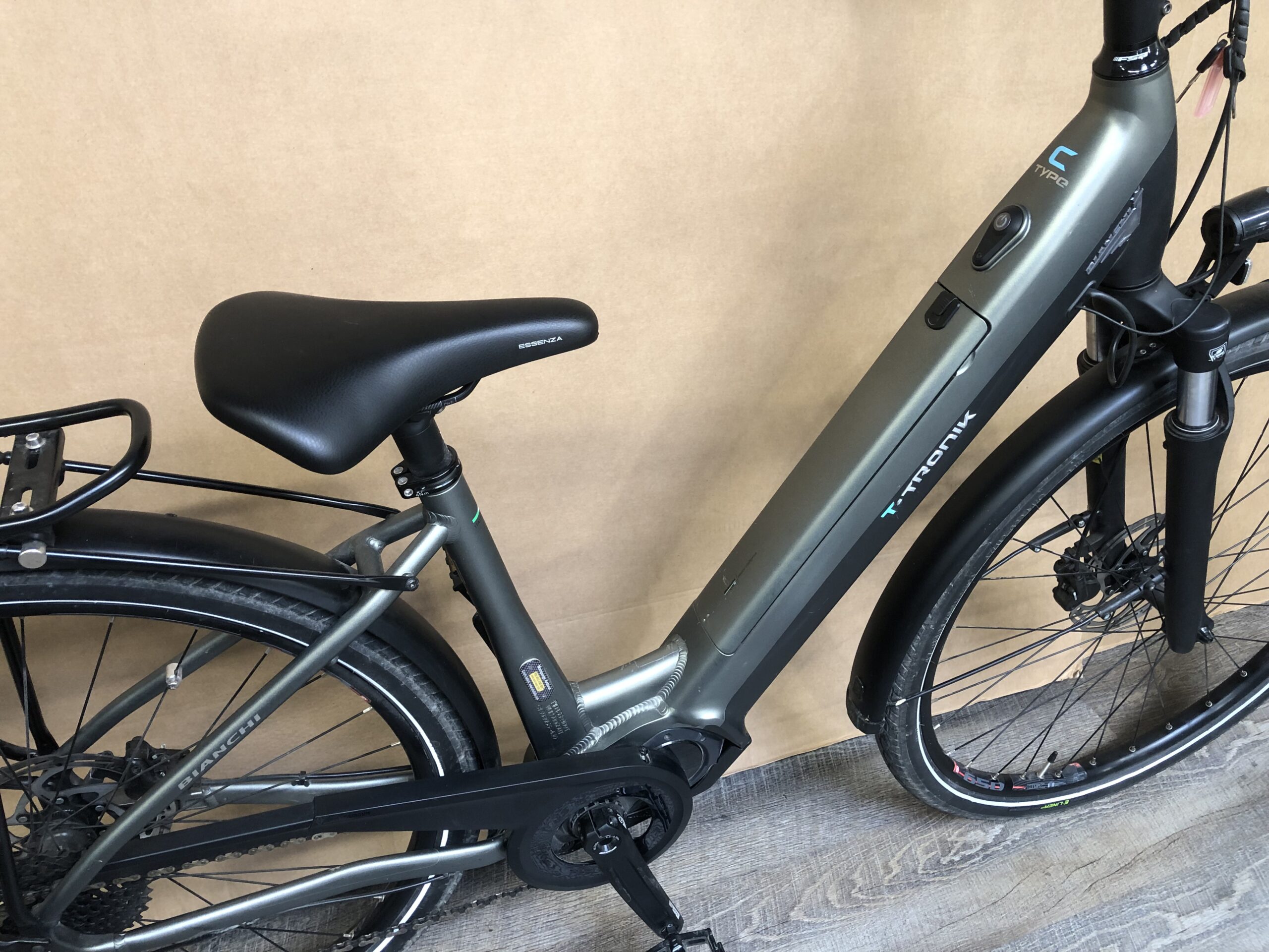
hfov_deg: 63.4
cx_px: 634
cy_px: 476
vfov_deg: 49.7
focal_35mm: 28
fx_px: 1026
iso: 40
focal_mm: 3.99
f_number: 1.8
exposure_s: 1/15
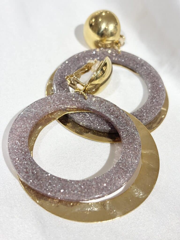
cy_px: 120
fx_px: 361
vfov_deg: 36.8
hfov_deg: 28.0
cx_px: 90
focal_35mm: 52
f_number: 1.6
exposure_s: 1/100
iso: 32
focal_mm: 5.96
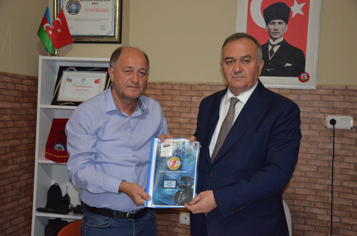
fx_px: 445
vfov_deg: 29.7
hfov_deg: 43.7
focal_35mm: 45
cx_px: 178
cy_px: 118
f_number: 4
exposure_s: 1/60
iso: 3200
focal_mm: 30
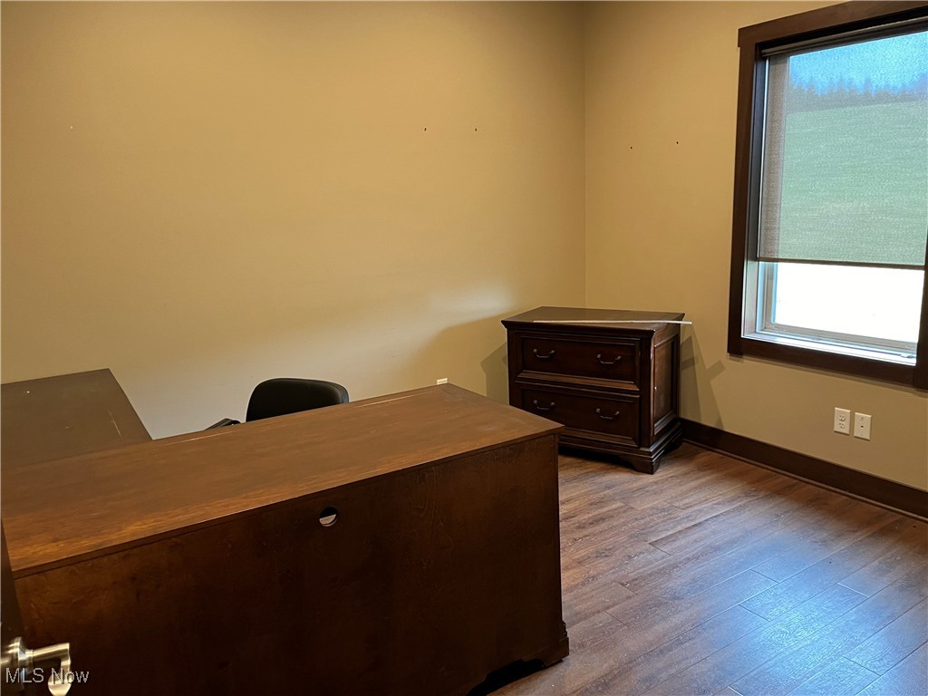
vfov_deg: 53.1
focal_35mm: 26
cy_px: 348
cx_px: 464
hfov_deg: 67.3
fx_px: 697
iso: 320
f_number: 1.6
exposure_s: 1/60
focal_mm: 5.1
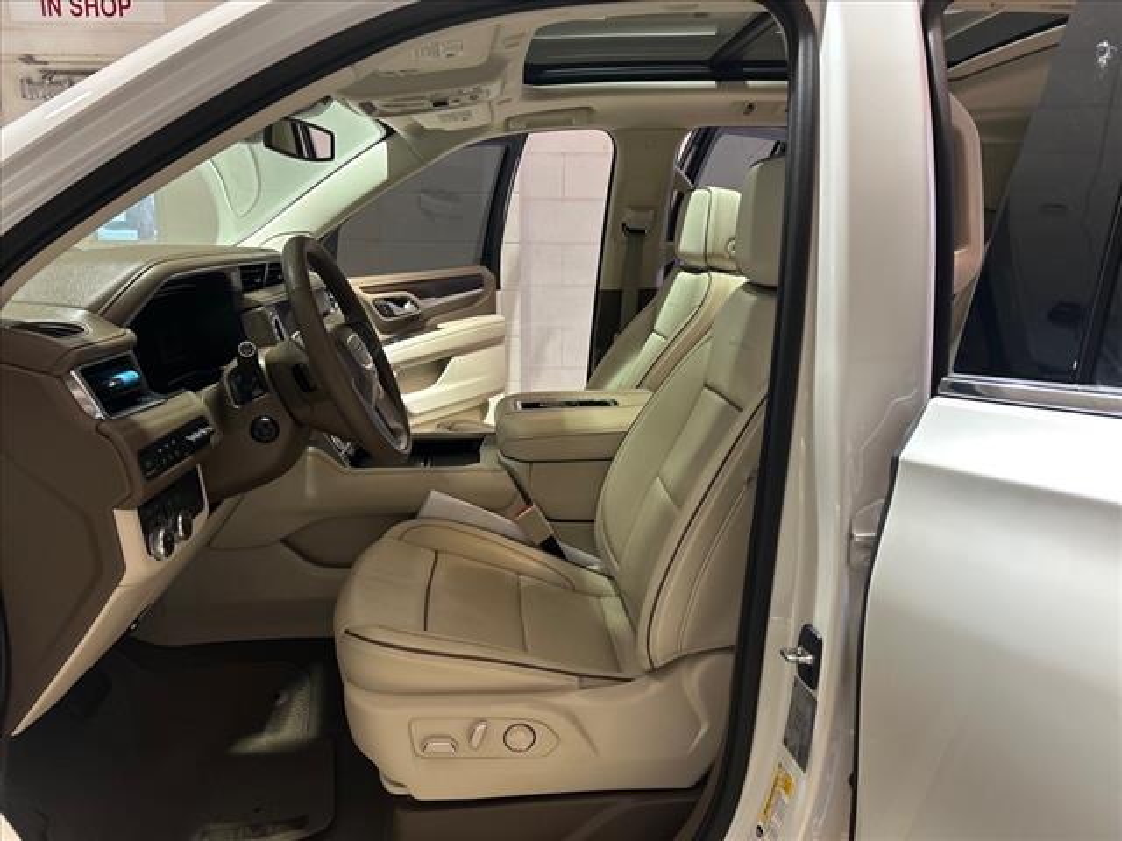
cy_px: 420
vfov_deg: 53.1
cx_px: 561
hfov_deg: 67.3
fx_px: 843
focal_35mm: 26
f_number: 1.5
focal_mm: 5.7
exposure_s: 1/58
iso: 250
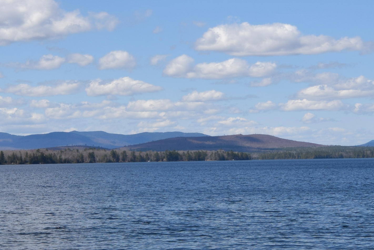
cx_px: 141
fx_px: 1184
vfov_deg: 12.0
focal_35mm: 114
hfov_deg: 17.9
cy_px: 154
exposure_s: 1/400
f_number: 10
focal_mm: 24
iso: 200
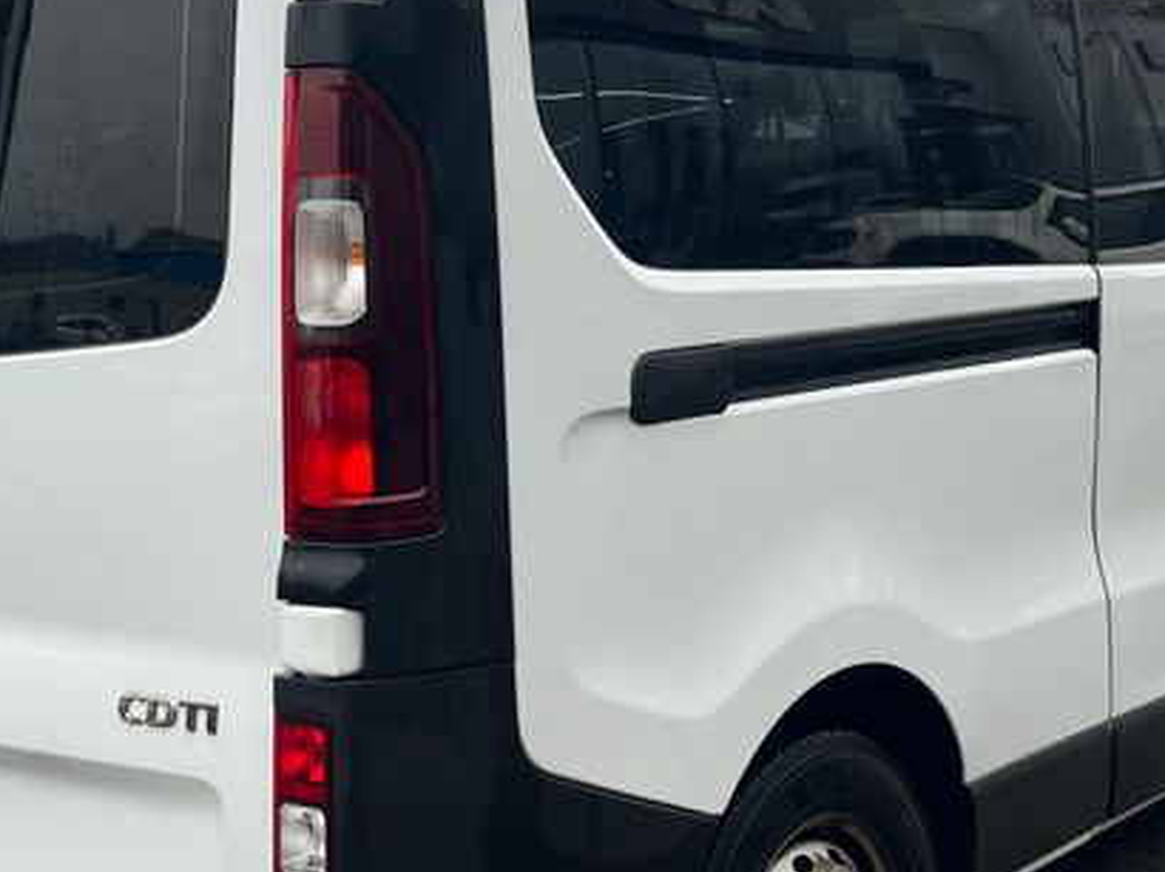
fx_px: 2186
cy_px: 349
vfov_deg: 22.5
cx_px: 534
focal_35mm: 65
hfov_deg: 29.8
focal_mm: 5.1
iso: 40
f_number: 1.6
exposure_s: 1/207
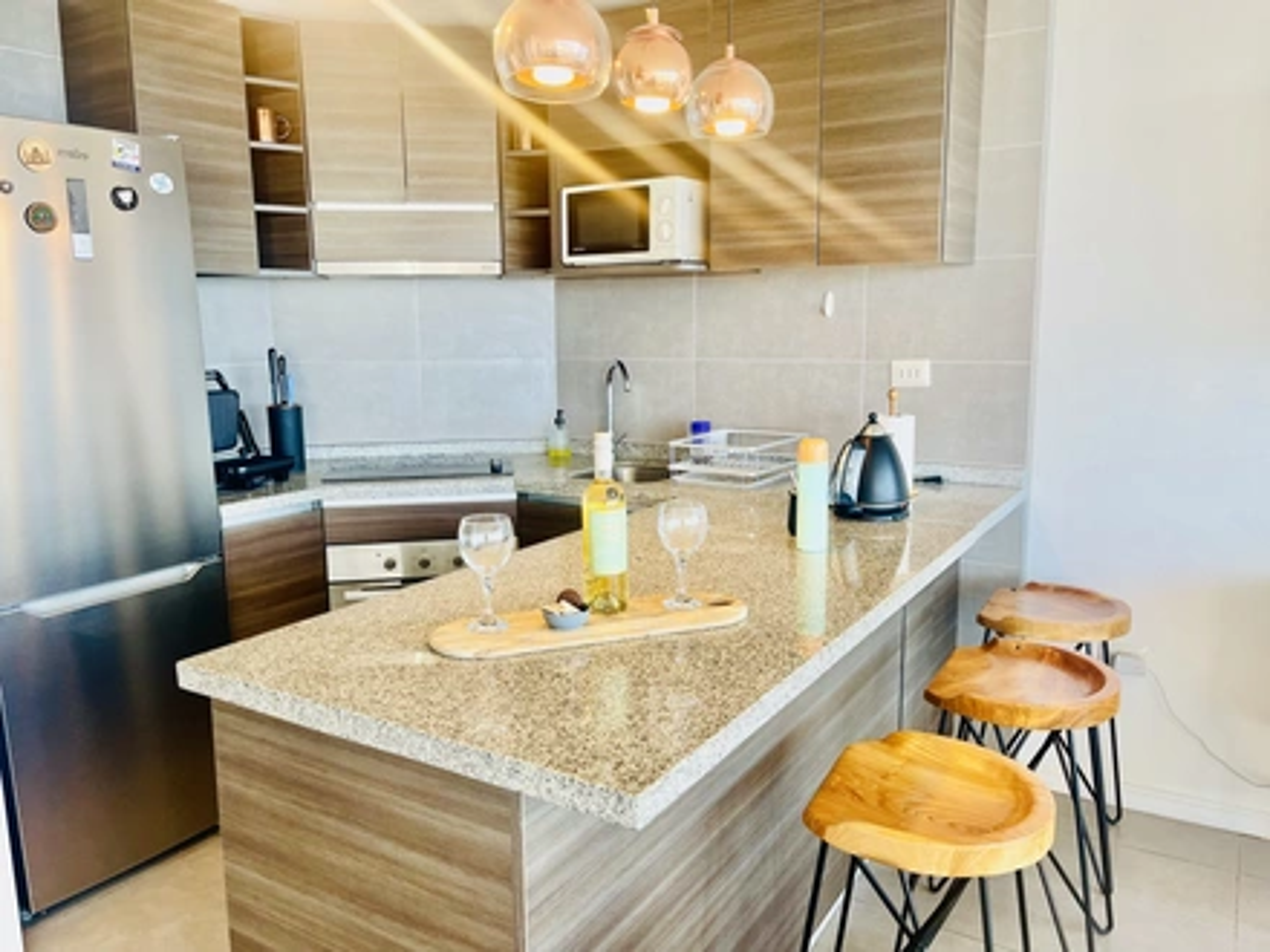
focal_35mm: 25
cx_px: 635
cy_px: 476
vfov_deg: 54.9
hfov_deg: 69.4
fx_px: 917
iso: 50
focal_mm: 5.1
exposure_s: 1/100
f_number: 1.6
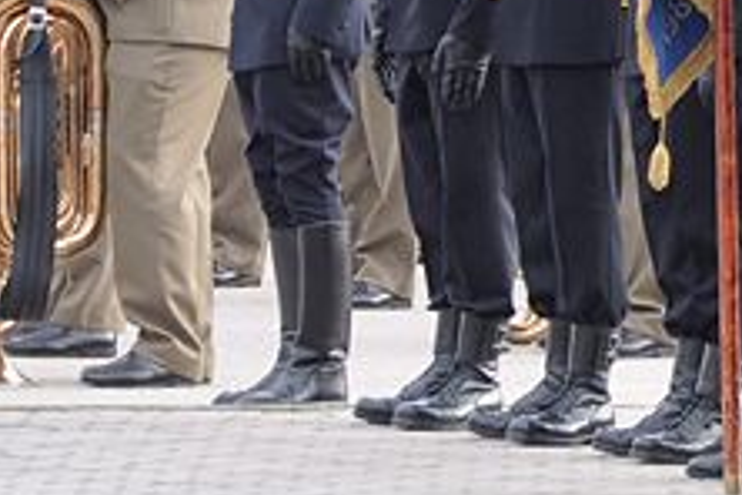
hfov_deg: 3.4
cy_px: 142
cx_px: 1280
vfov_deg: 2.3
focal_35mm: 603
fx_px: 12426
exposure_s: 1/250
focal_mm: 105
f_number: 5.6
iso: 500
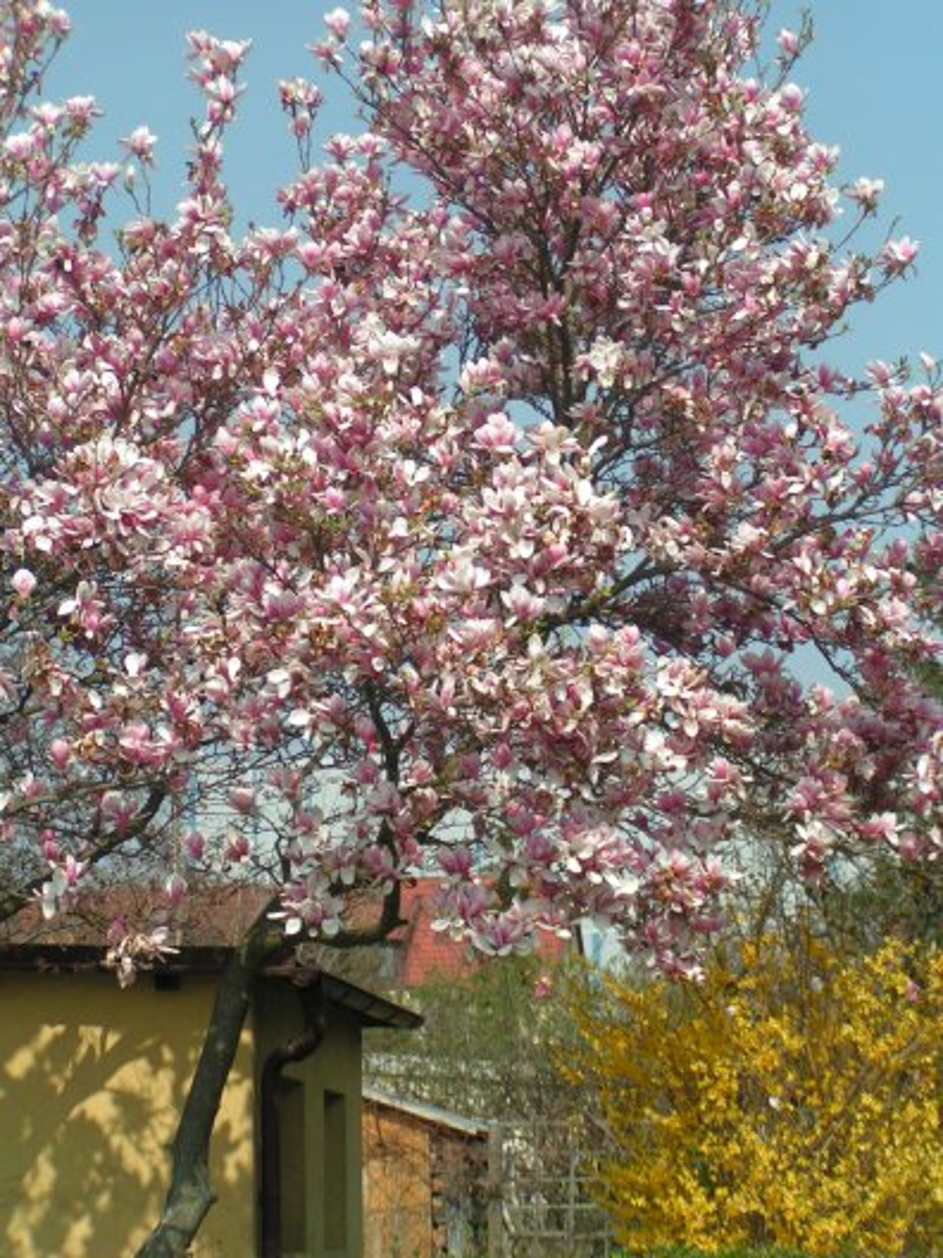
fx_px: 3923
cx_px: 472
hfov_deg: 13.7
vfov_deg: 18.2
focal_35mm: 108
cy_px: 629
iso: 50
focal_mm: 16.6
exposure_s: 1/1000
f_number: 3.5
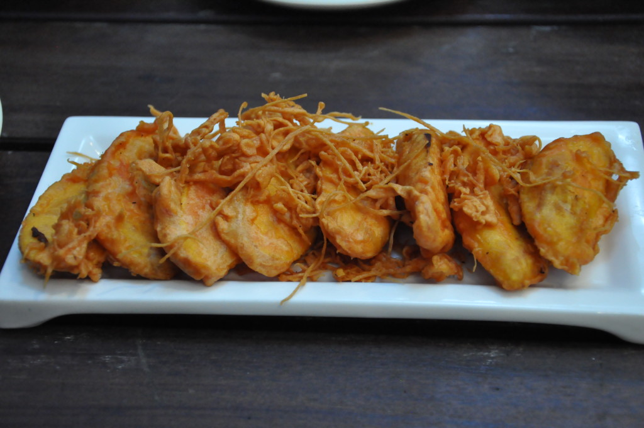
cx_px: 322
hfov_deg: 28.1
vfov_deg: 18.9
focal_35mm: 72
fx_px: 1286
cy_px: 214
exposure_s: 1/80
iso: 3200
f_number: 4.8
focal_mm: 48
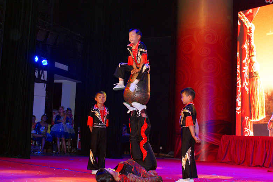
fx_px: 455
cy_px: 91
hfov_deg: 33.4
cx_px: 136
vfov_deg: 22.7
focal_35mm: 60
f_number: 5.6
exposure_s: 1/60
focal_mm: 40
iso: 800
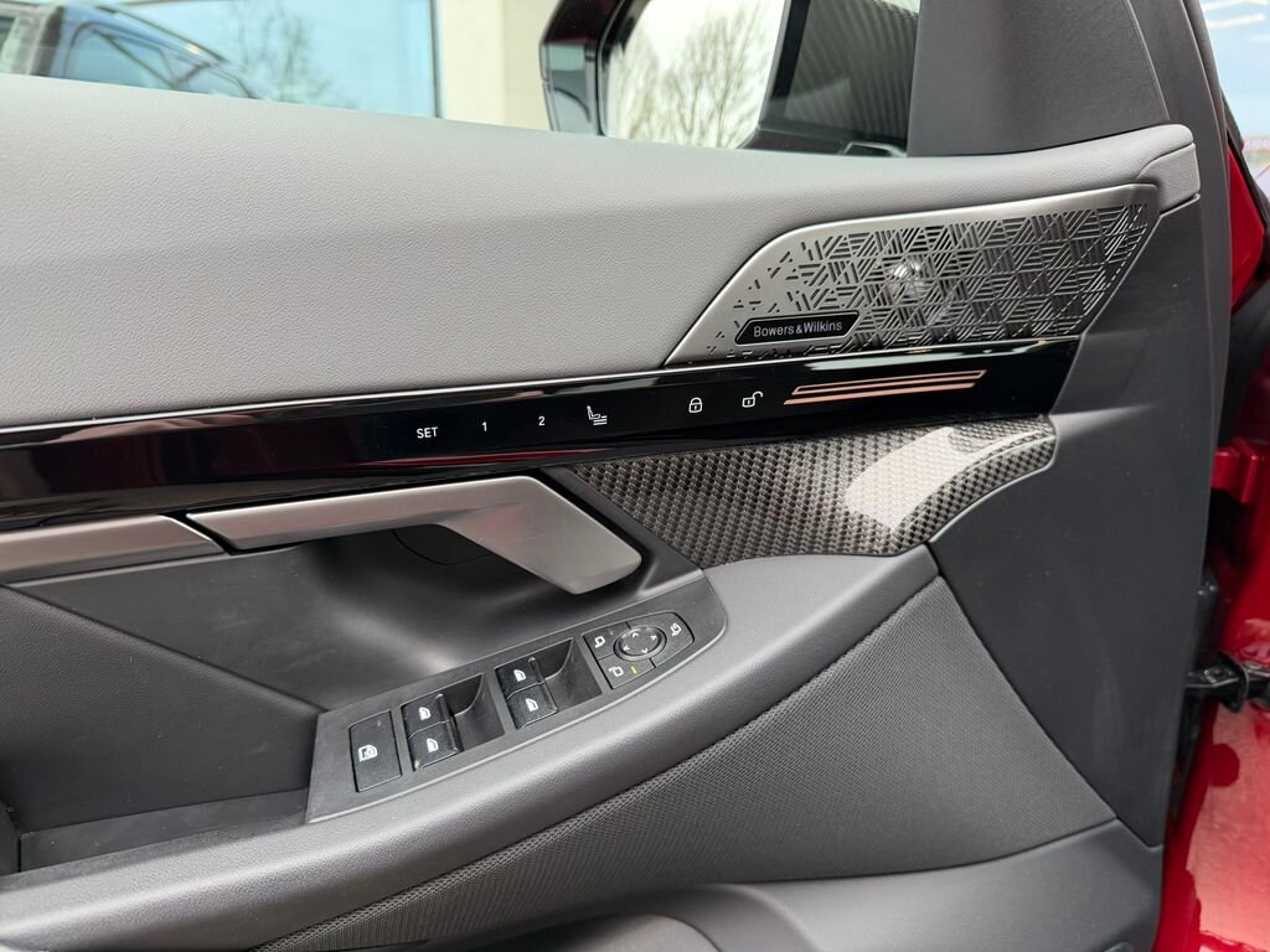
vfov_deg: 56.8
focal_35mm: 24
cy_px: 476
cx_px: 635
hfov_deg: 71.6
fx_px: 881
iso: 160
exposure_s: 1/121
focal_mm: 6.76
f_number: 1.78
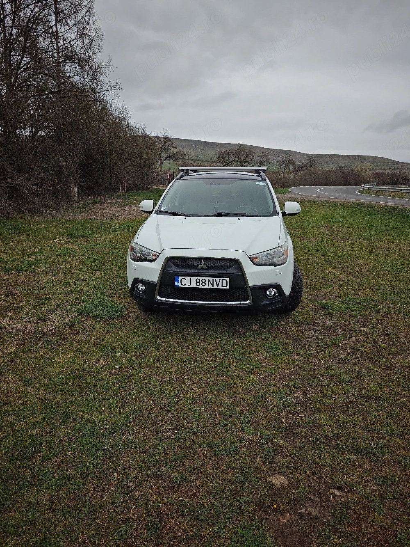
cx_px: 205
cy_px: 274
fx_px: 363
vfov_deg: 73.9
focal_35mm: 23
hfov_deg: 58.9
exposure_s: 1/625
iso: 50
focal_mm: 6.06
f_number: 1.6
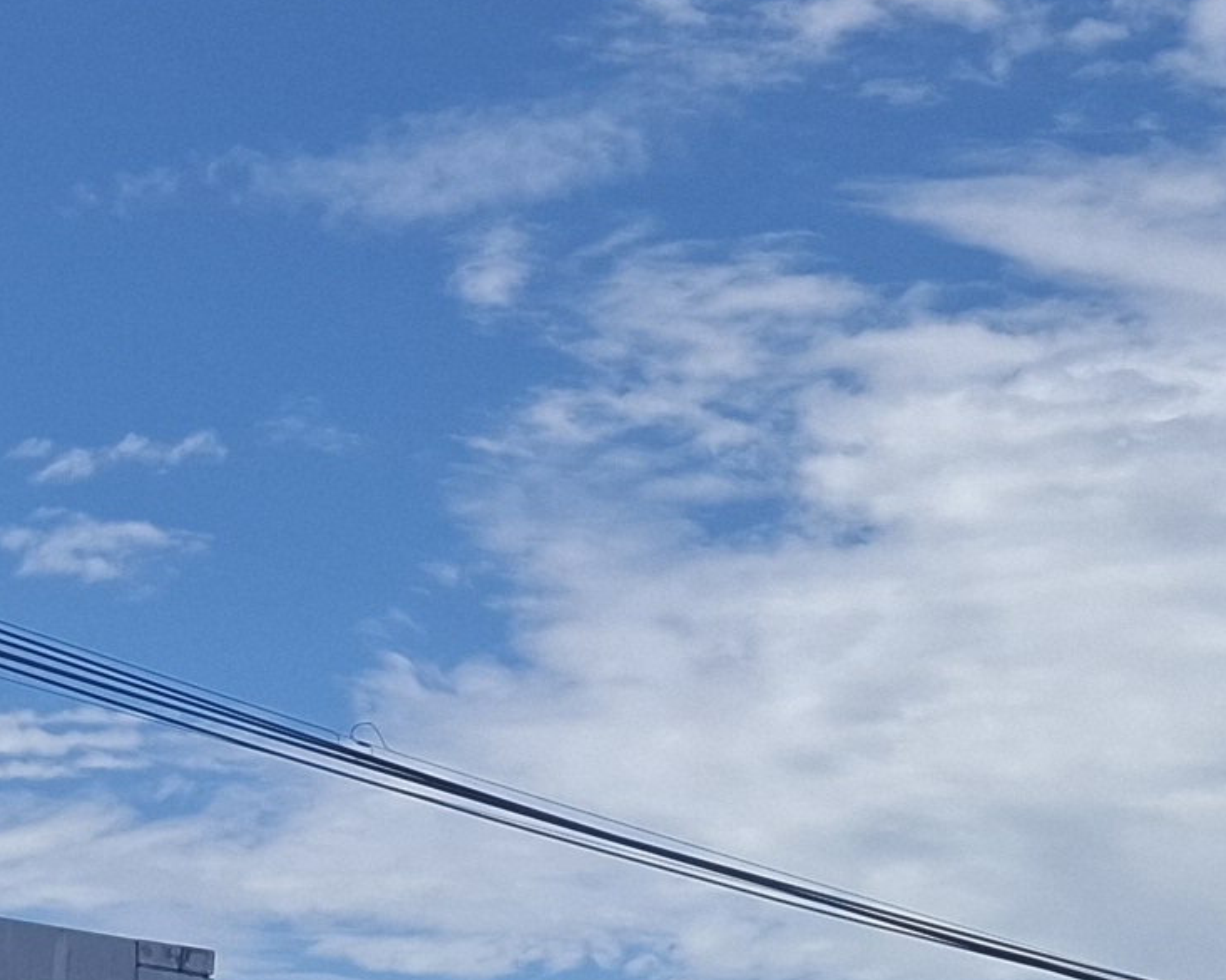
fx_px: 4534
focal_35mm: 125
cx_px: 1080
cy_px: 915
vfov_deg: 12.2
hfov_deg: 15.2
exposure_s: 1/2564
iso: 50
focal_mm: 5.54
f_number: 1.8
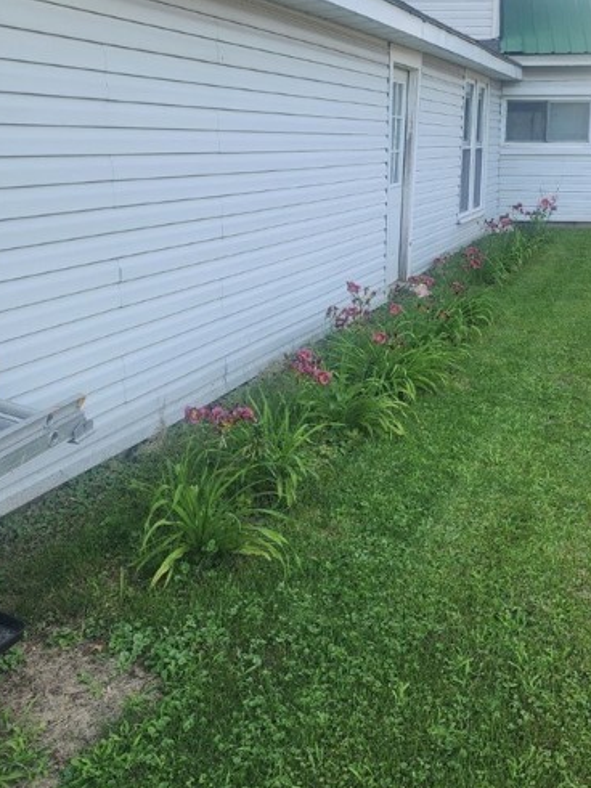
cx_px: 419
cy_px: 321
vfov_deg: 51.1
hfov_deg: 38.9
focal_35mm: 36
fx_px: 820
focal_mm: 6.4
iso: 50
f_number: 1.8
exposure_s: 1/180
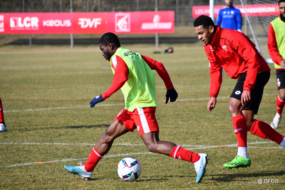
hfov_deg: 6.2
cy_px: 95
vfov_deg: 4.2
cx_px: 142
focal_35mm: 330
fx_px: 2613
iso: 400
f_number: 7.1
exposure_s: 1/1600
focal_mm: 220
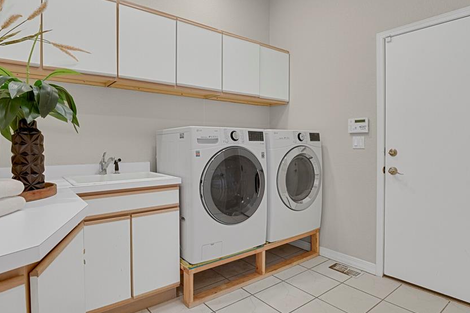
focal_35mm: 21
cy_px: 147
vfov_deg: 59.4
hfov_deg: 81.2
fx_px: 274
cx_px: 248
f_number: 8
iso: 250
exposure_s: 1.6
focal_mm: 17
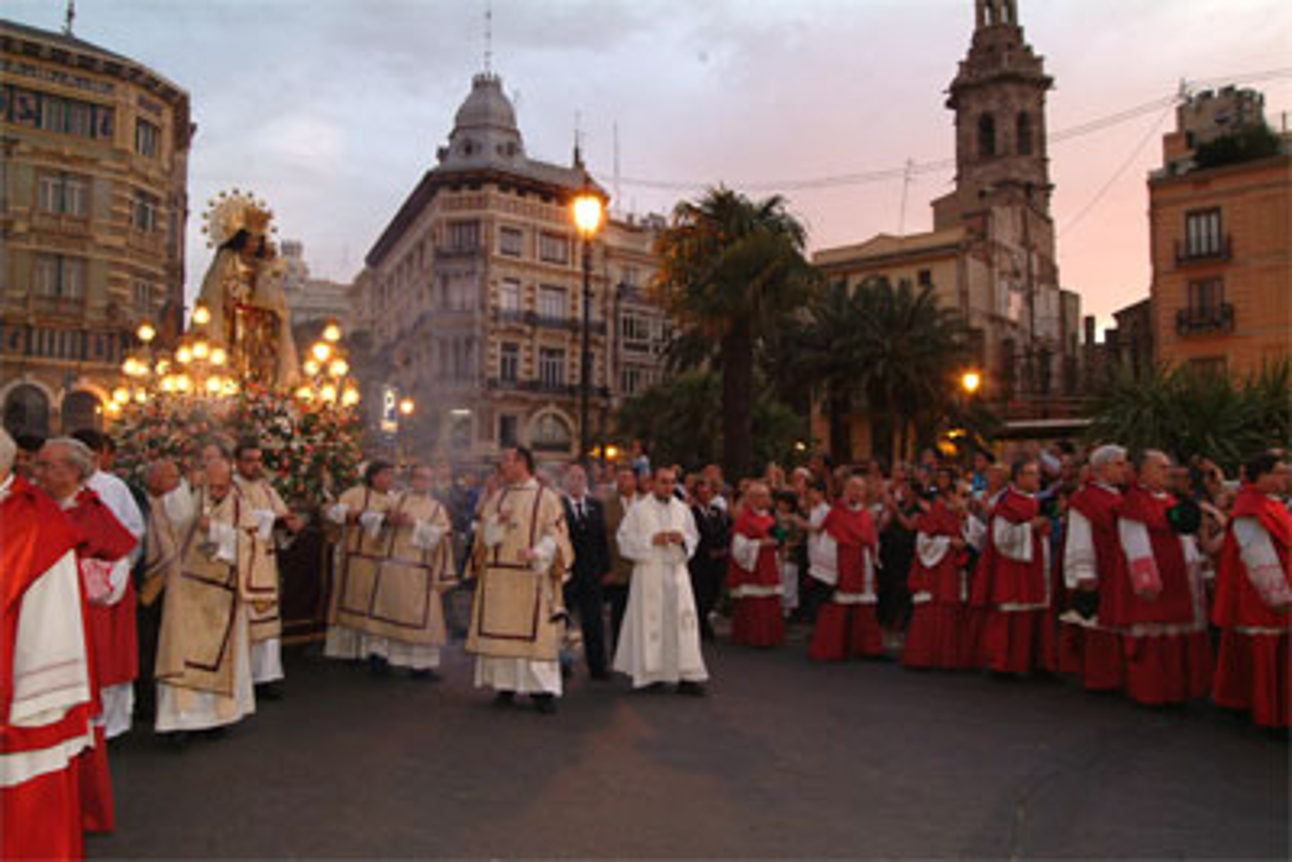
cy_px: 431
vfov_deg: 50.4
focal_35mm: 26
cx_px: 646
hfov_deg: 70.4
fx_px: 915
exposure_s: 1/60
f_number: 5.6
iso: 400
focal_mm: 17
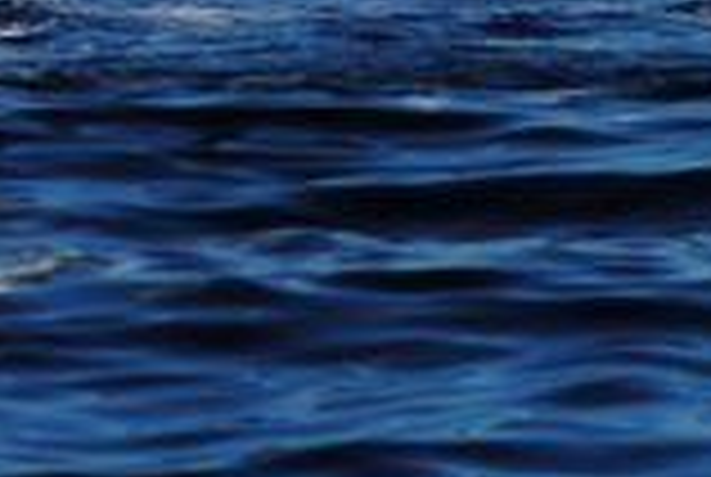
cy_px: -601
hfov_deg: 3.2
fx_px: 12753
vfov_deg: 2.1
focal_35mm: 645
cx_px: 630
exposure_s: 1/800
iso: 100
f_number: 7.1
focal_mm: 85
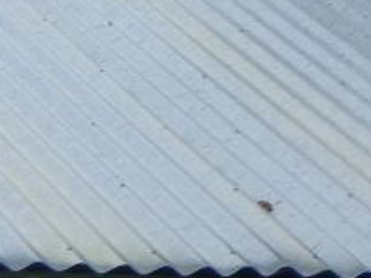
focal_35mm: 553
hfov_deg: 3.5
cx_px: 888
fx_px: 5923
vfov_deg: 2.7
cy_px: -192
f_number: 5.9
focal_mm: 18.9
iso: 50
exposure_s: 1/125
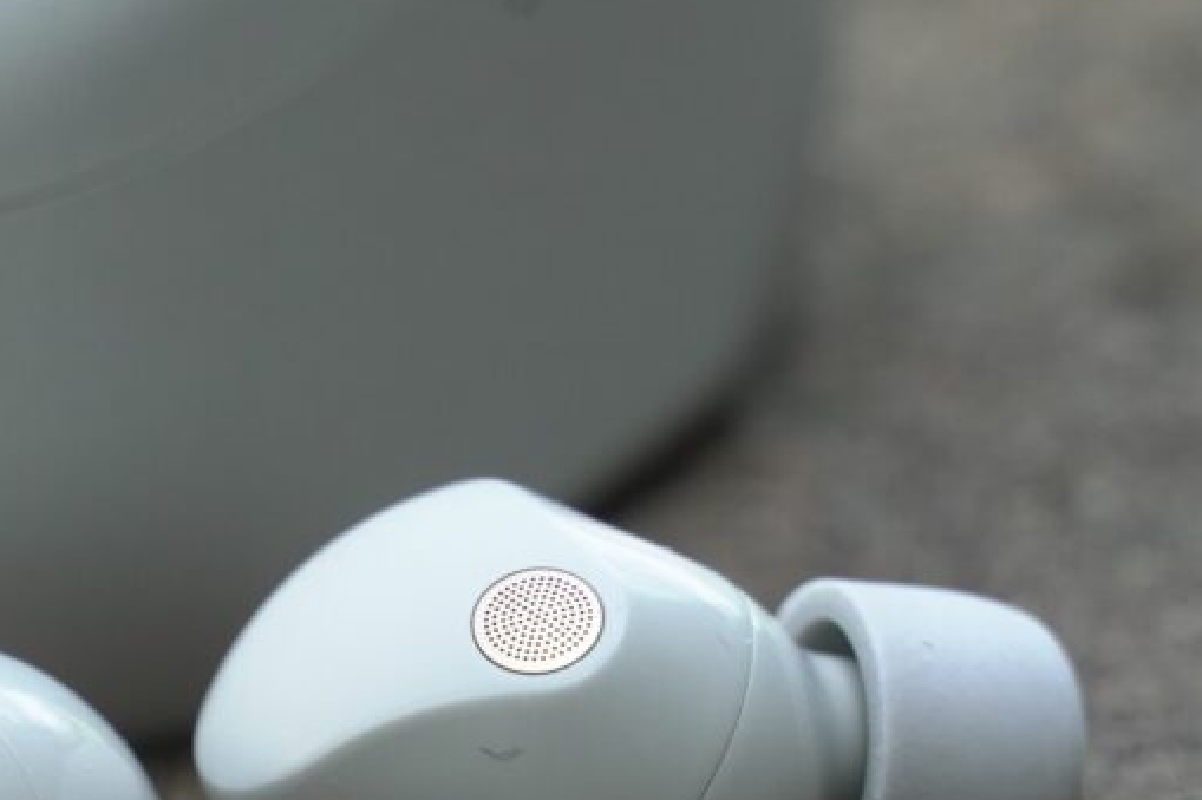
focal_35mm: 395
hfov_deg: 5.2
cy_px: 656
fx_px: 13184
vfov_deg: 3.5
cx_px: 168
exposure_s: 1/250
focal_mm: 131
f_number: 7.1
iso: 1250
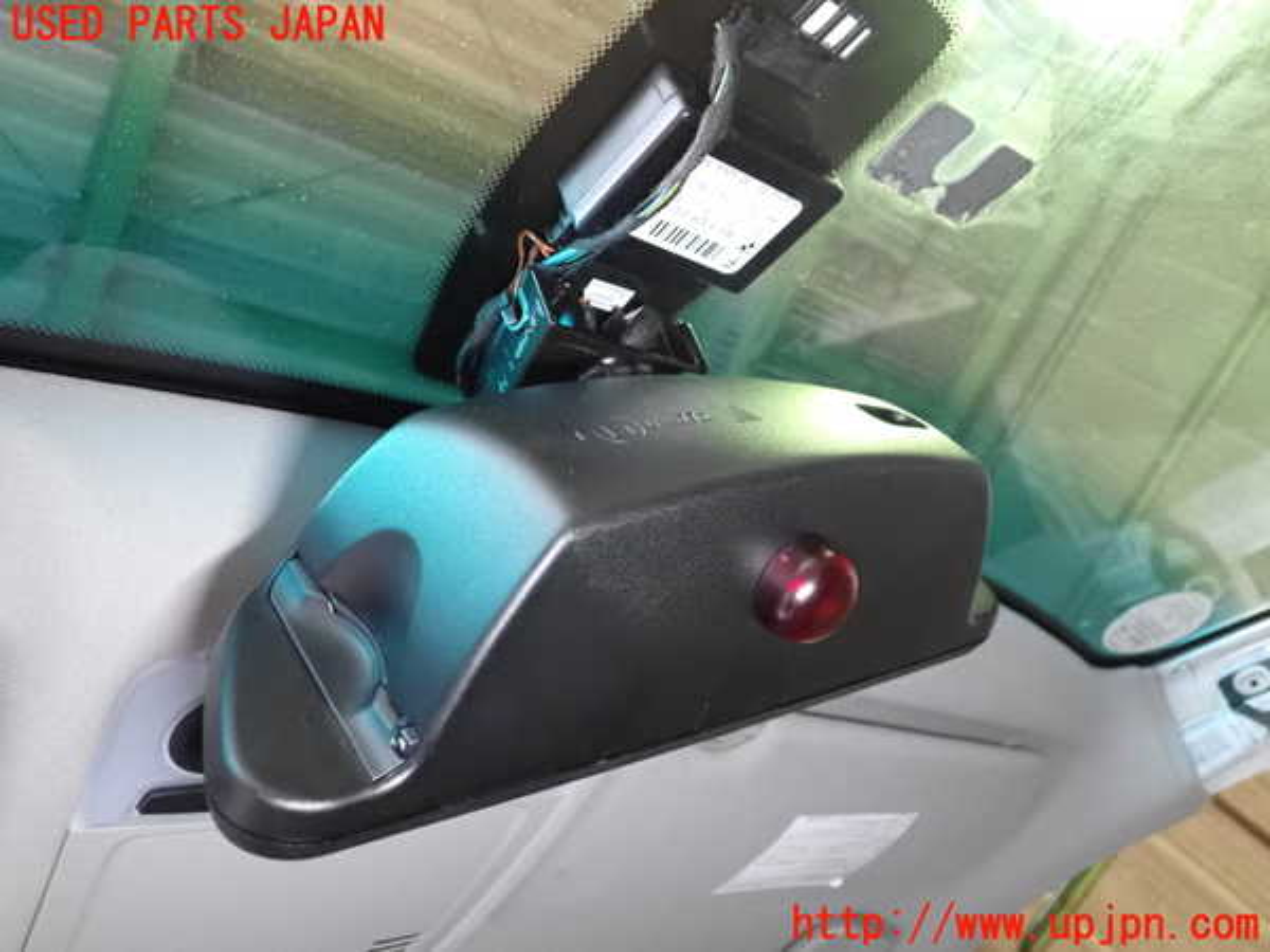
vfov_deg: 46.8
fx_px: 1101
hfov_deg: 60.0
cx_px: 635
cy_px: 476
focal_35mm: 30
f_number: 2.3
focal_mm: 5.4
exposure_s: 1/80
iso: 1600
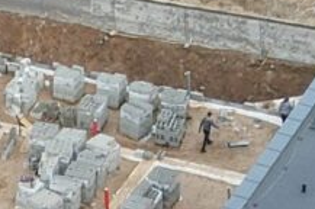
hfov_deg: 19.6
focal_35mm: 104
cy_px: 381
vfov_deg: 12.0
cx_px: 103
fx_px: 909
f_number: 2.8
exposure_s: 1/400
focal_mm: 8.38
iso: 130
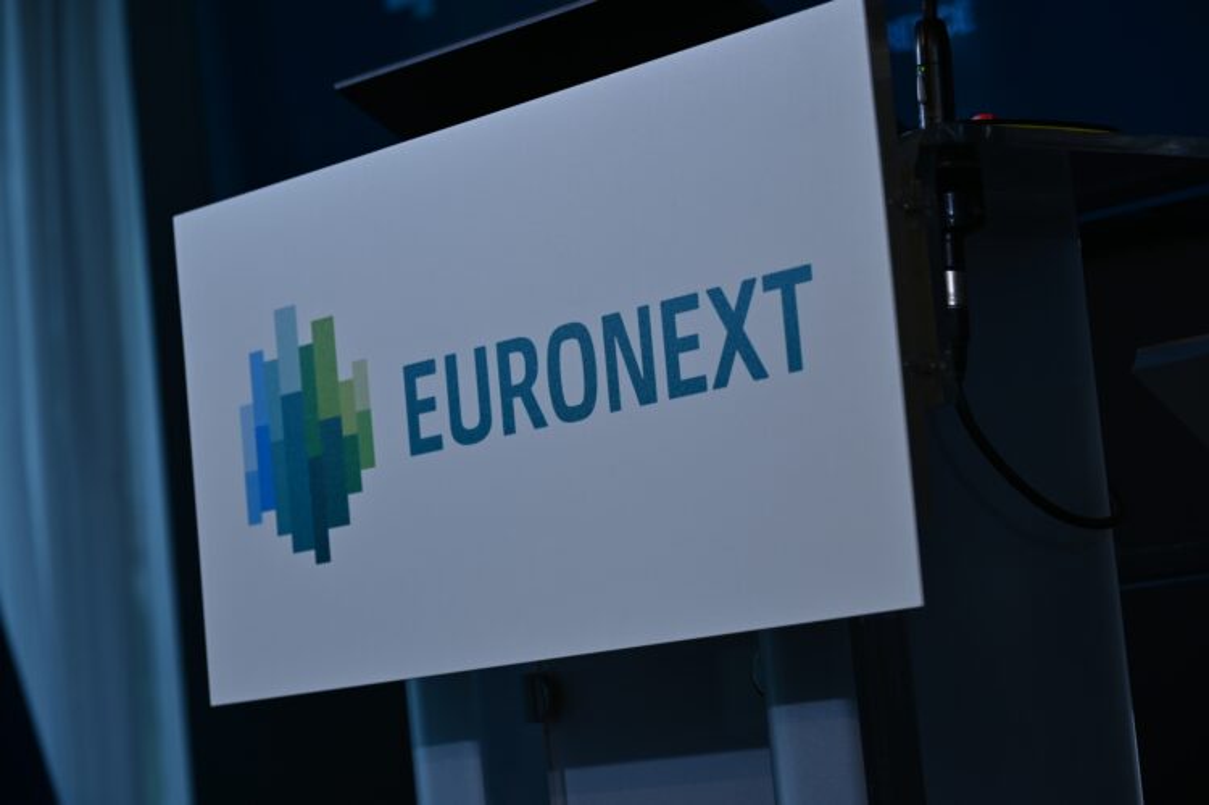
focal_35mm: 98
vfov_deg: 13.9
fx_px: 3289
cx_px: 604
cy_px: 402
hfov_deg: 20.8
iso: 125
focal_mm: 98
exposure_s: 1/50
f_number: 7.1
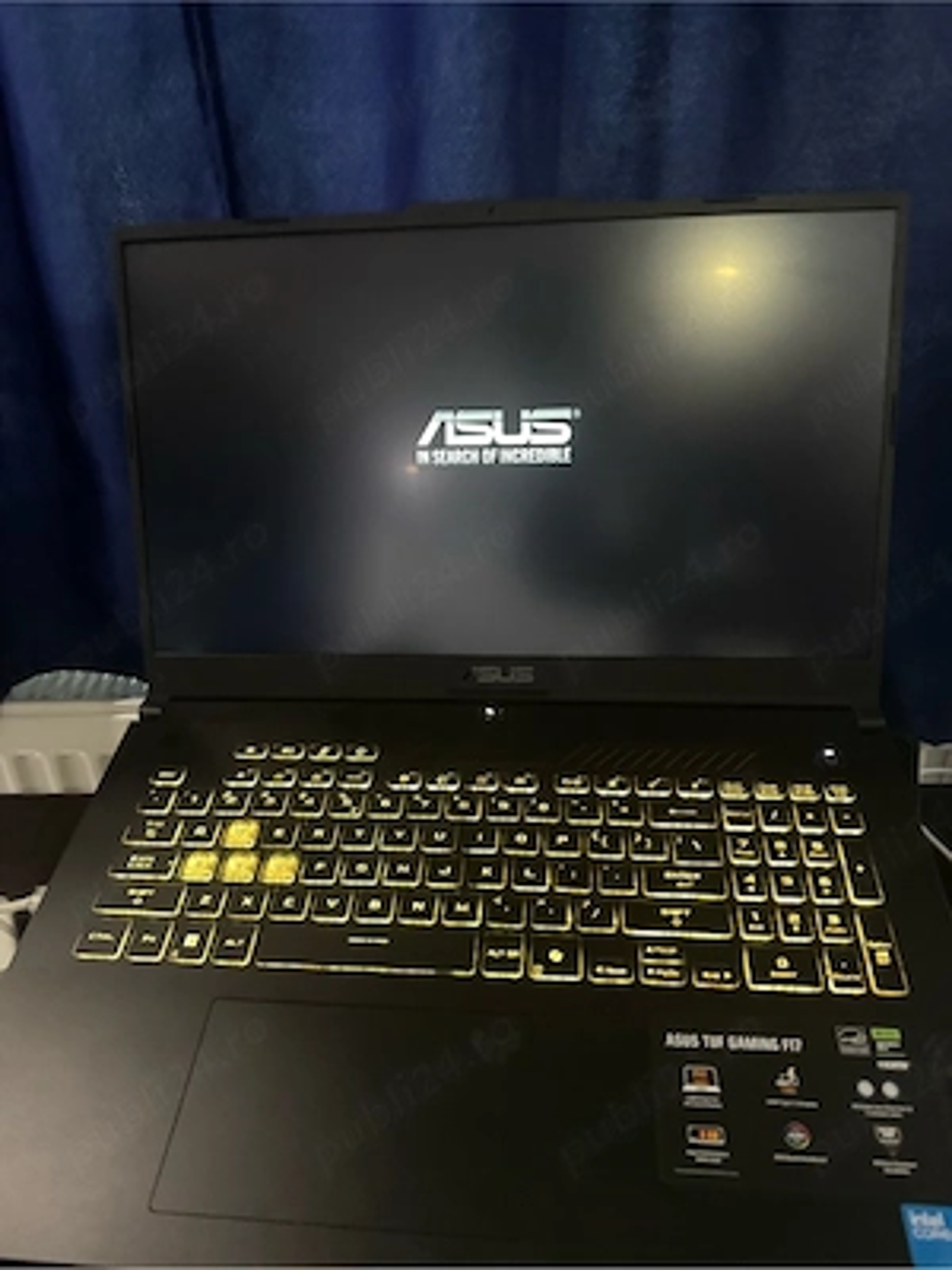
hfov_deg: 56.8
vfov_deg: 71.6
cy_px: 635
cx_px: 476
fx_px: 880
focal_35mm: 24
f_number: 1.78
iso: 1600
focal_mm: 6.76
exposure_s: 1/30
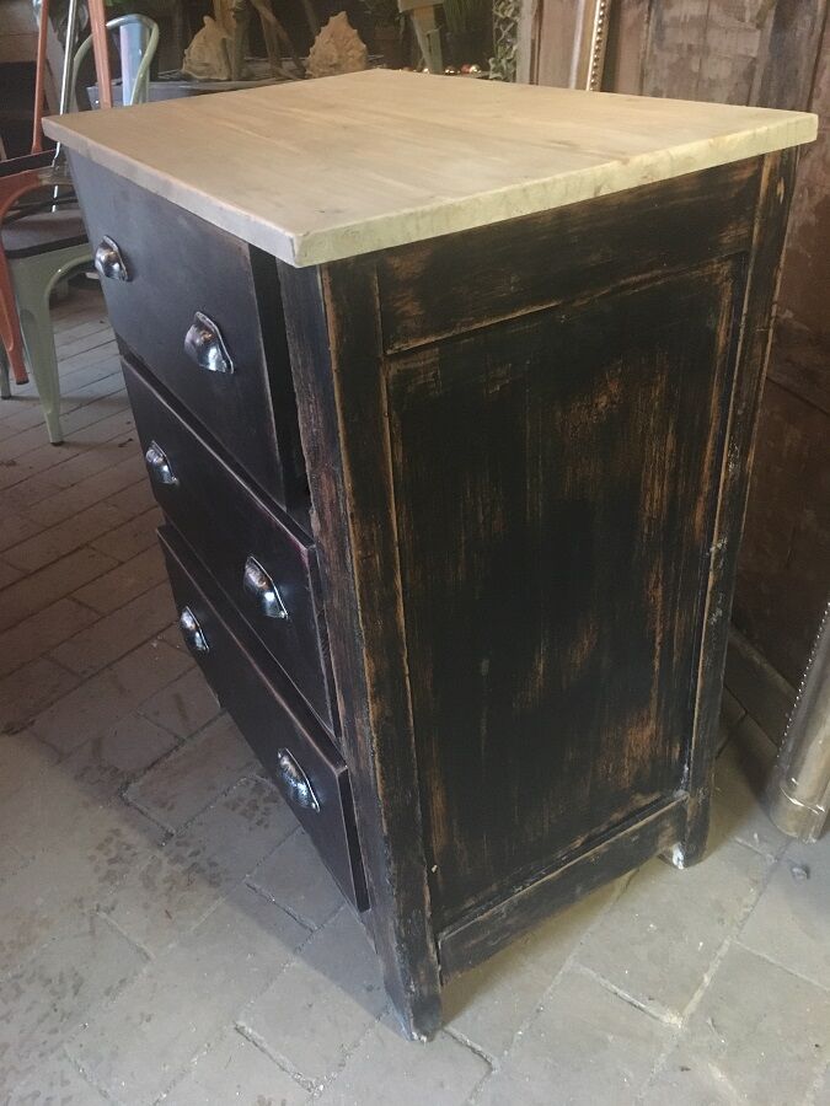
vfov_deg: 61.7
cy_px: 553
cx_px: 415
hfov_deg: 48.2
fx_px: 927
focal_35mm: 29
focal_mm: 4.15
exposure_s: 1/17
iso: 500
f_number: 2.2
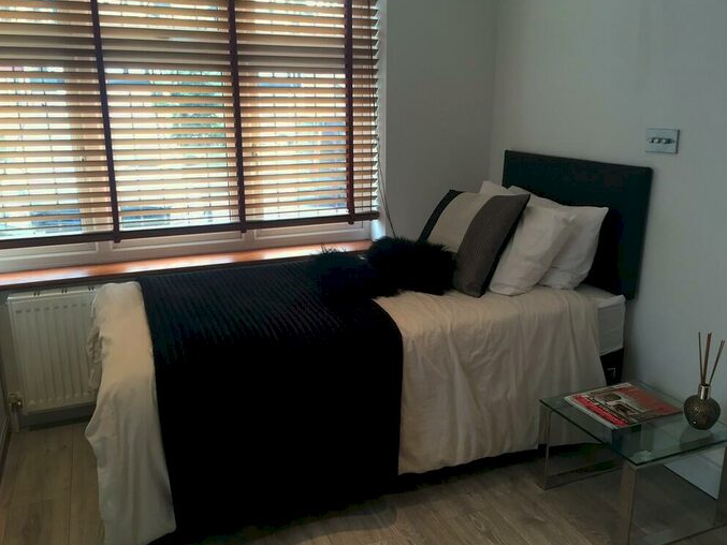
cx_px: 369
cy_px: 268
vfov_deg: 46.8
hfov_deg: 60.0
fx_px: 630
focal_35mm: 30
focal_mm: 4.15
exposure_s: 1/33
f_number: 2.2
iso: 32
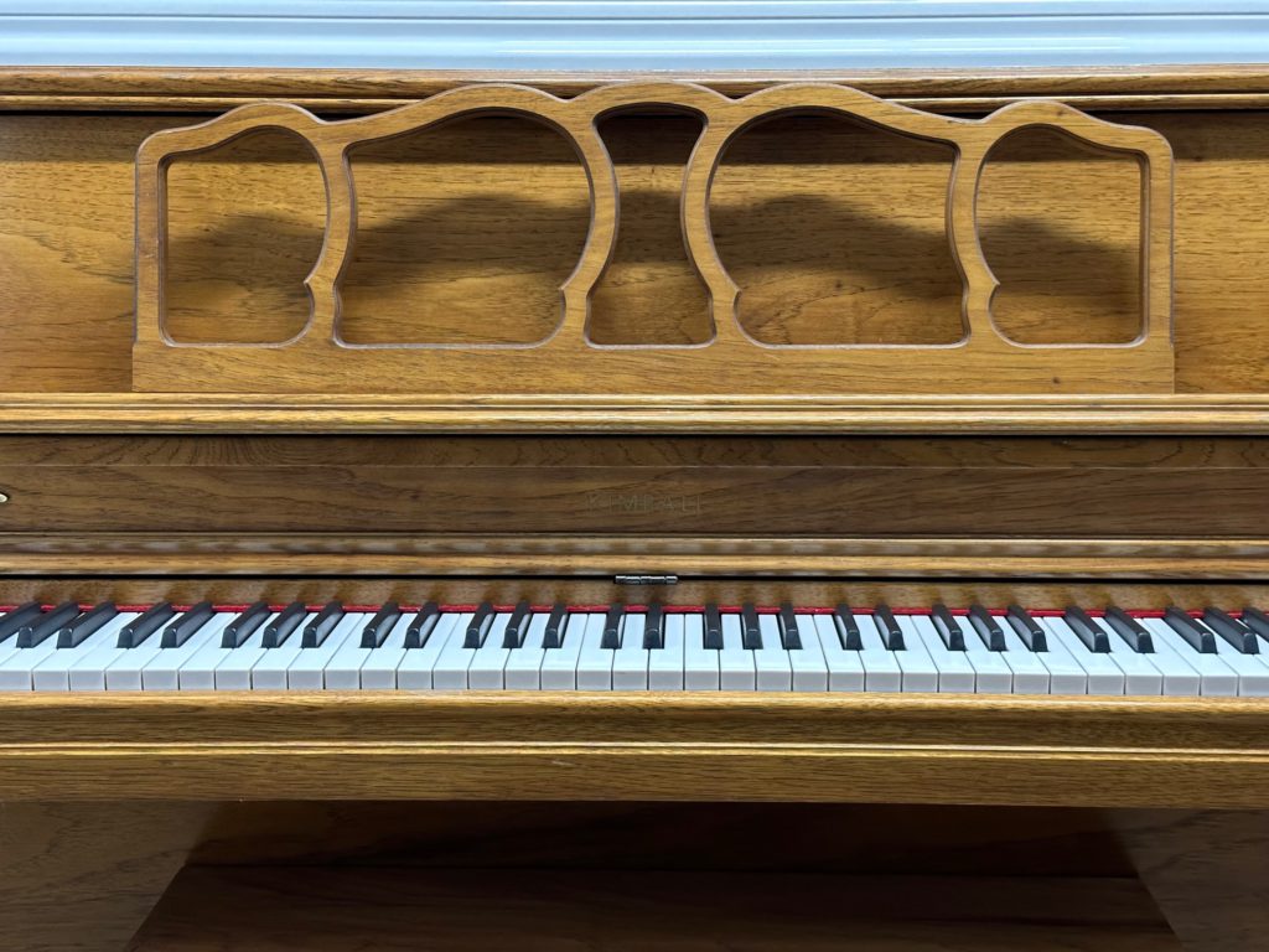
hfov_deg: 39.7
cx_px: 634
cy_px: 476
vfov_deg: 30.3
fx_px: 1760
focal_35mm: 48
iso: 250
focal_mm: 6.86
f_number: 1.78
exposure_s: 1/40
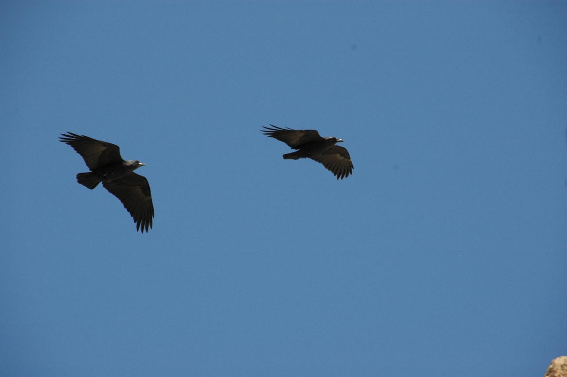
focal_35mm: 300
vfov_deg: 4.6
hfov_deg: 6.9
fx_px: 4721
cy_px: 188
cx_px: 284
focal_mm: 200
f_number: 8
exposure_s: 1/1000
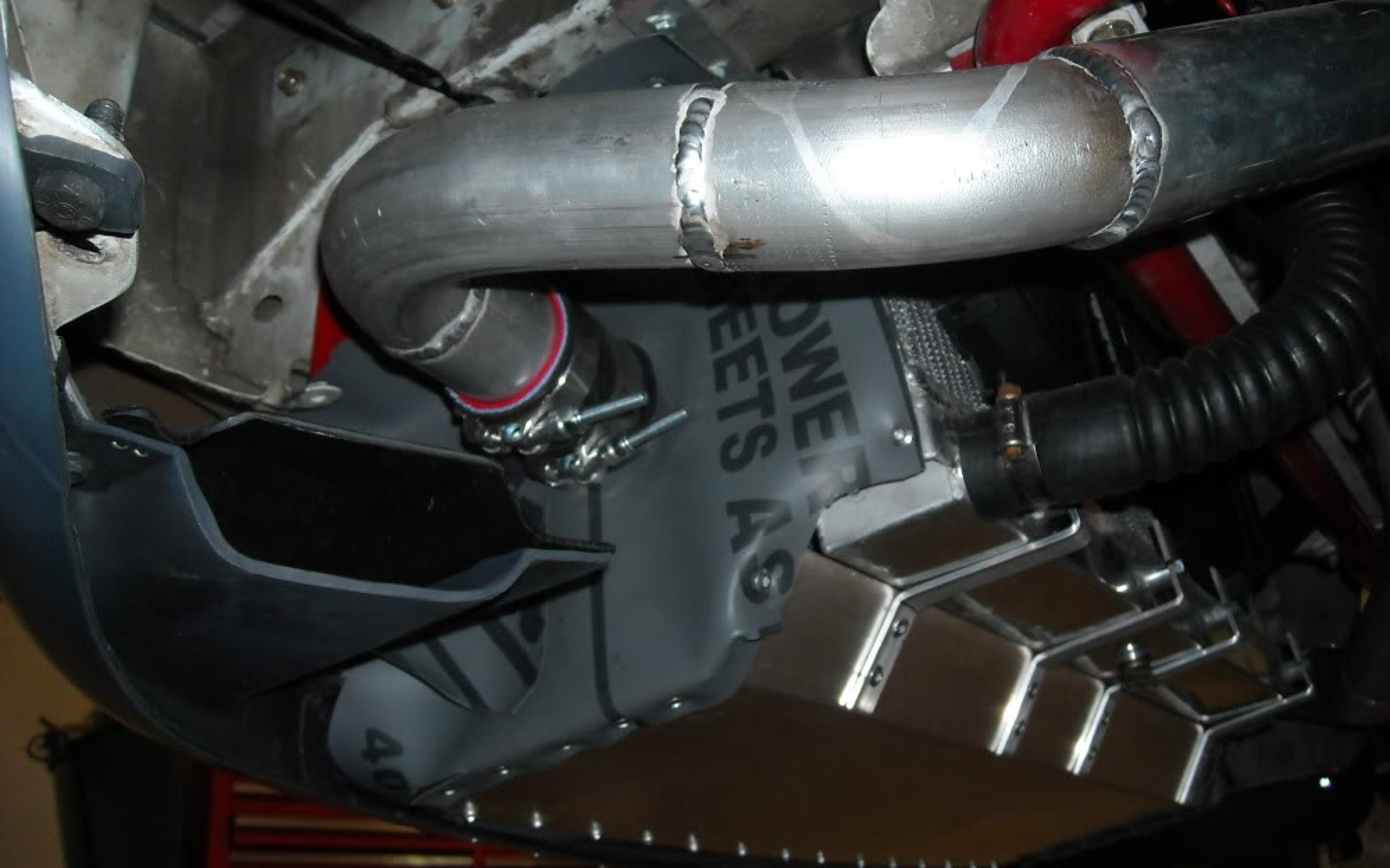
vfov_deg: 33.6
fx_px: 1440
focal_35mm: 38
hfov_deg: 51.5
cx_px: 694
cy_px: 403
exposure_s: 1/60
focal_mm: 5.7
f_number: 2.8
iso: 200
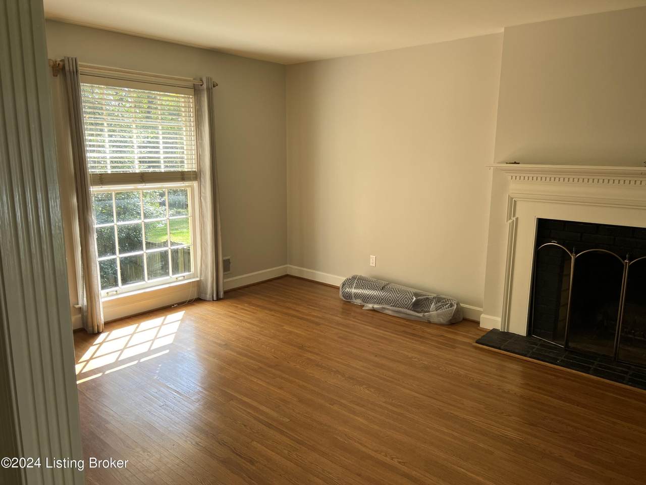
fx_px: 485
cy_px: 242
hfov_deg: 67.3
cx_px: 323
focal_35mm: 26
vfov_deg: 53.1
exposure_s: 1/150
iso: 40
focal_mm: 5.7
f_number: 1.5
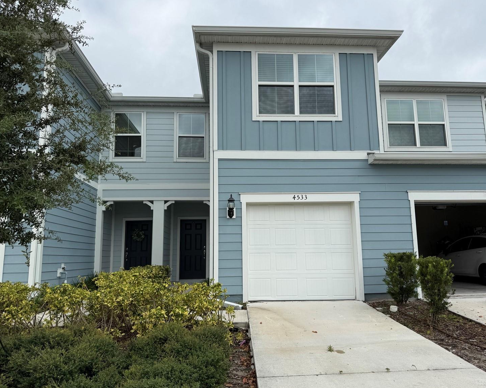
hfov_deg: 66.0
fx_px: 374
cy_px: 193
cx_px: 246
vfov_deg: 54.9
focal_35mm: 26
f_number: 1.78
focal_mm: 6.76
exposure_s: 1/5714
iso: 80
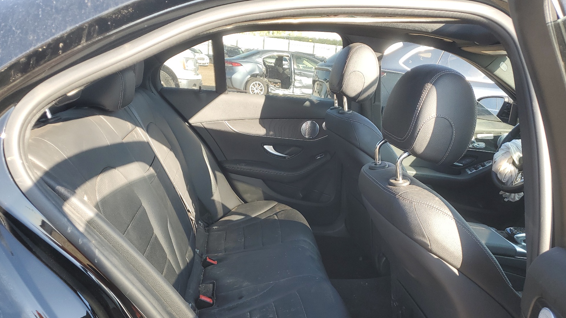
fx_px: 435
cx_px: 287
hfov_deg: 66.1
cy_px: 215
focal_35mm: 29
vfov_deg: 39.6
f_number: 1.5
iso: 50
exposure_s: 1/227
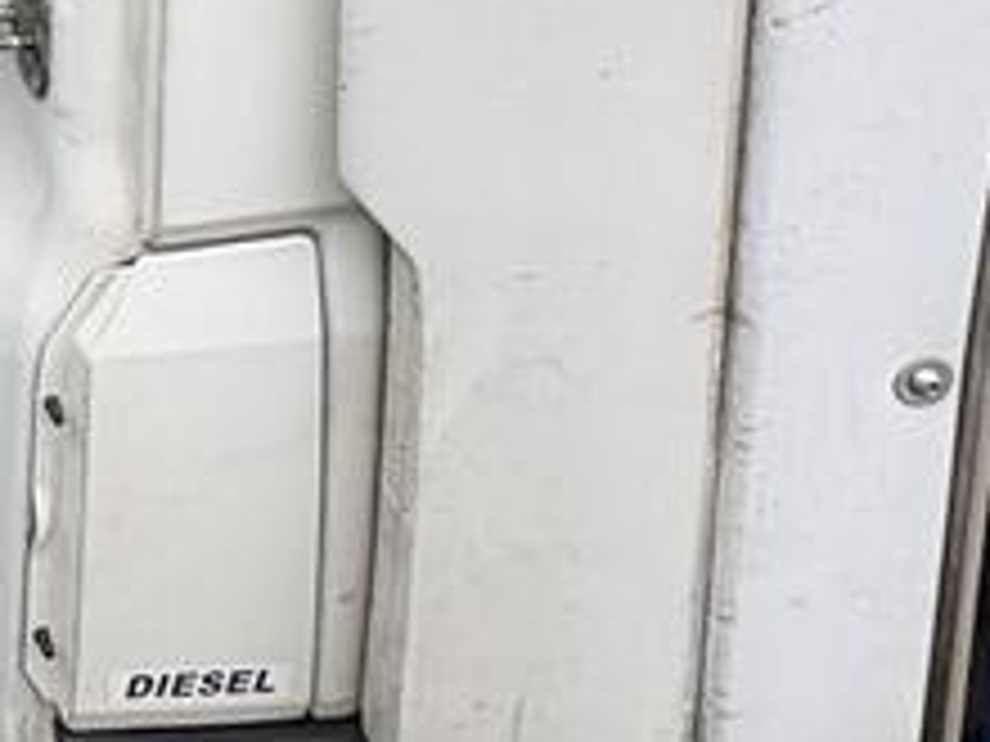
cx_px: -446
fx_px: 1630
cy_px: -315
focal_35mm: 57
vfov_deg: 22.0
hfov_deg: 26.1
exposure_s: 1/99
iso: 64
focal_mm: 2.22
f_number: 2.2
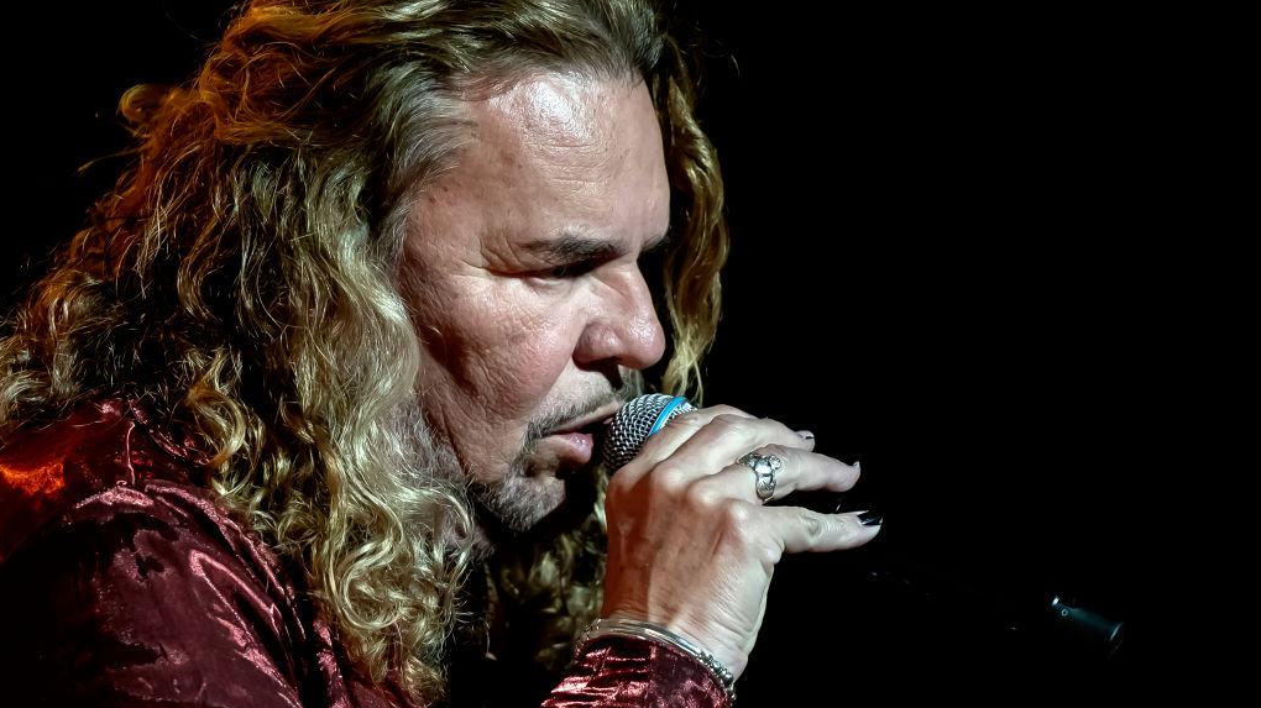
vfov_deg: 5.9
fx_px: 6852
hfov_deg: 10.5
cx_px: 629
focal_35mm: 205
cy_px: 410
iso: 1600
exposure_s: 1/800
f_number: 2.8
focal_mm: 195
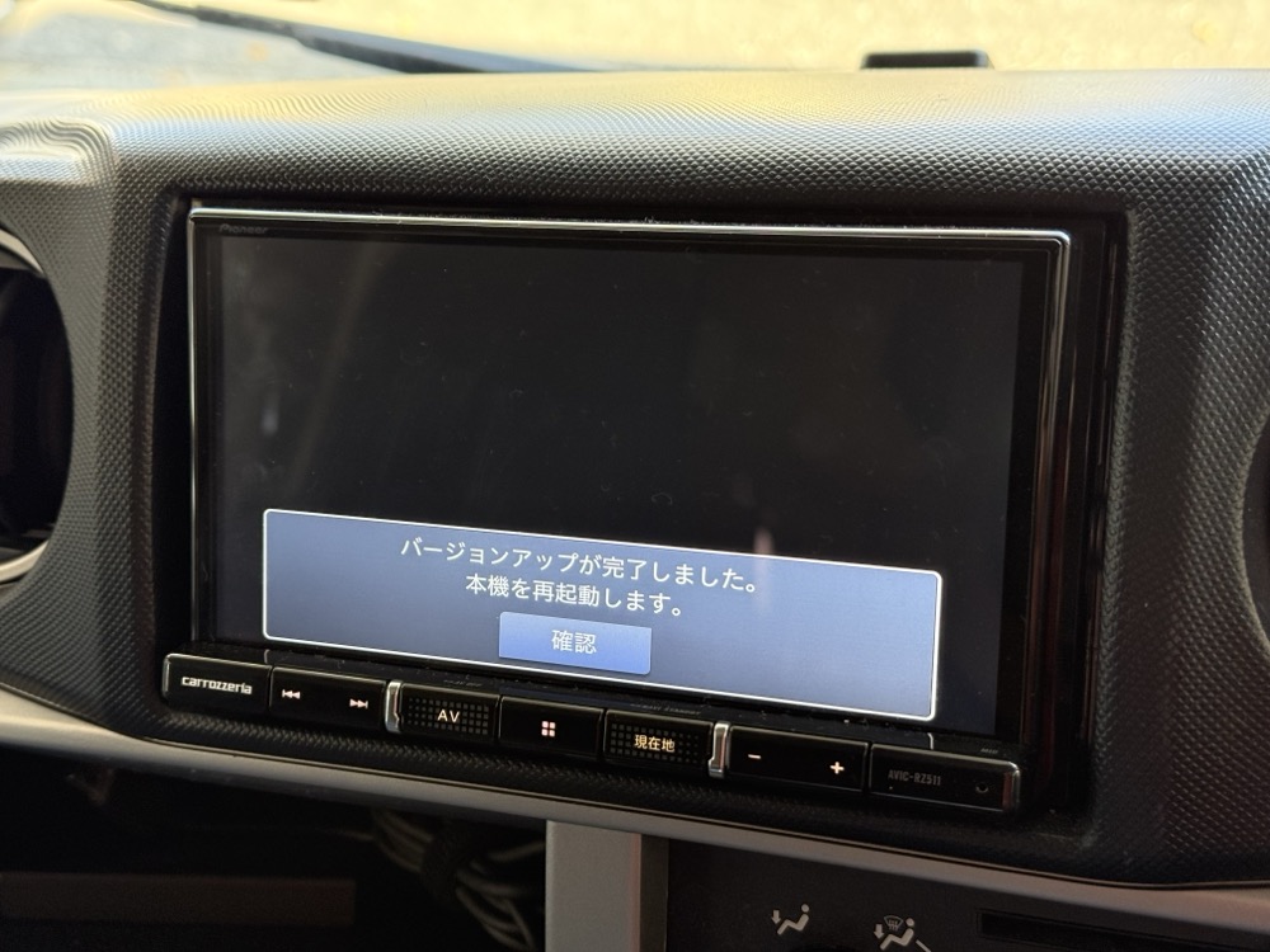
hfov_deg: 39.7
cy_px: 476
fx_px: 1761
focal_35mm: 48
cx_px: 635
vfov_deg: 30.3
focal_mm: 6.76
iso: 200
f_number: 1.78
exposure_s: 1/60
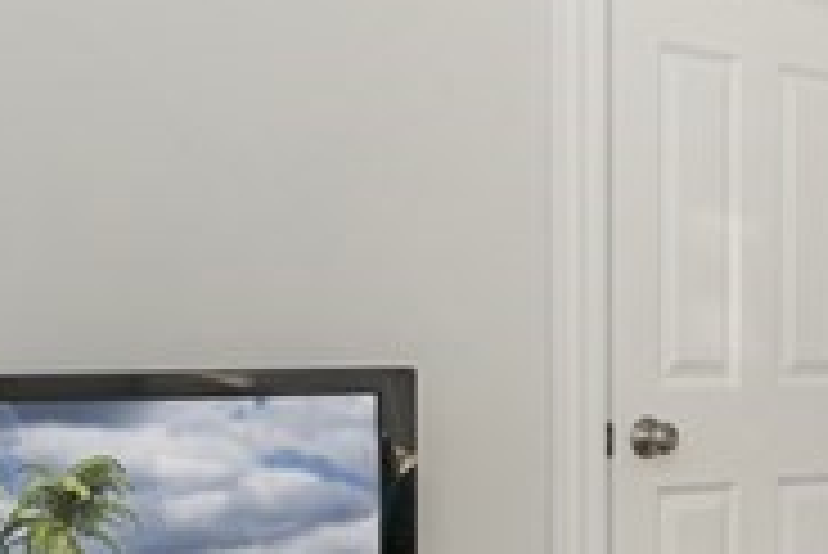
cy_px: 655
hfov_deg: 21.3
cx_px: 1282
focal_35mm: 78
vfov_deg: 16.8
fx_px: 1795
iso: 500
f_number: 7.1
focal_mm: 14
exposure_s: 1/125
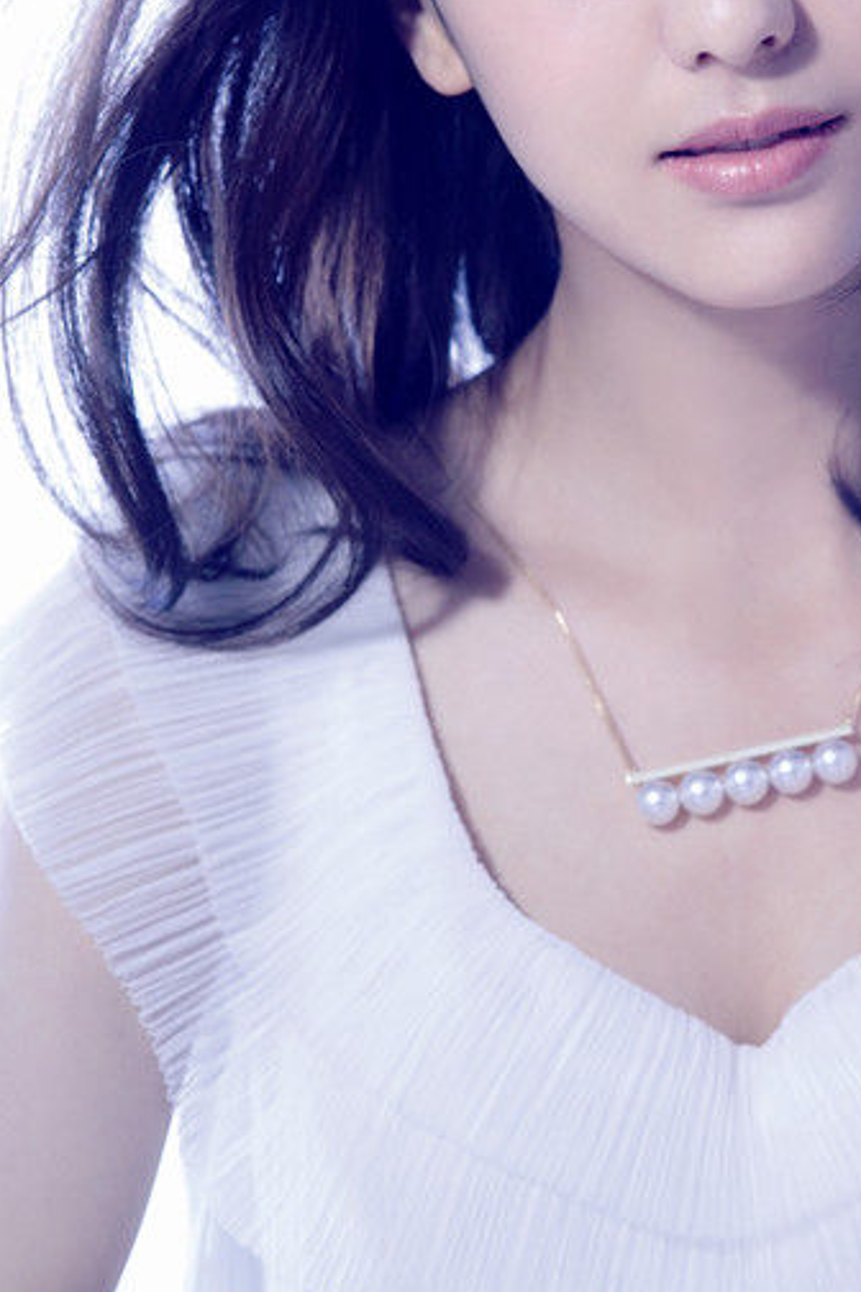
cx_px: 682
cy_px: 484
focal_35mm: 241
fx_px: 8645
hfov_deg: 5.7
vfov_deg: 8.5
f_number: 4.5
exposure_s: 1/125
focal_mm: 135
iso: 400
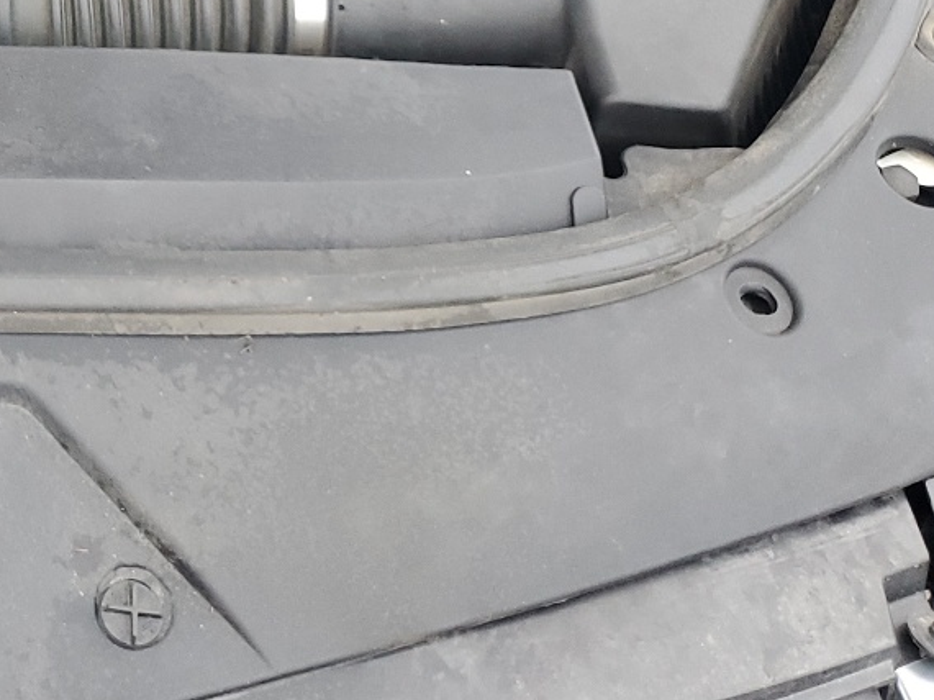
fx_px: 1969
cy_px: -202
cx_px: -195
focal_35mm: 73
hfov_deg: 24.2
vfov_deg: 18.8
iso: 72
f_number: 1.5
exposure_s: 1/120
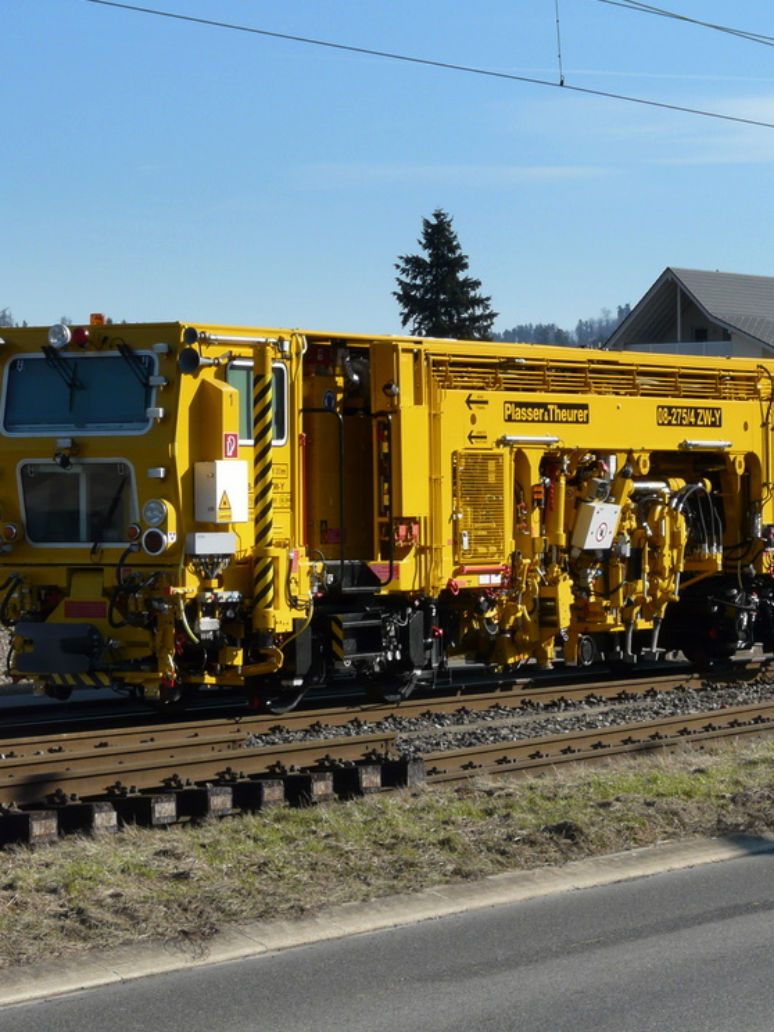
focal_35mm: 129
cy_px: 515
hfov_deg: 11.5
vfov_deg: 15.3
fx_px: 3846
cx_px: 495
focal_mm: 15.8
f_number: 5.6
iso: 100
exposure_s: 1/400
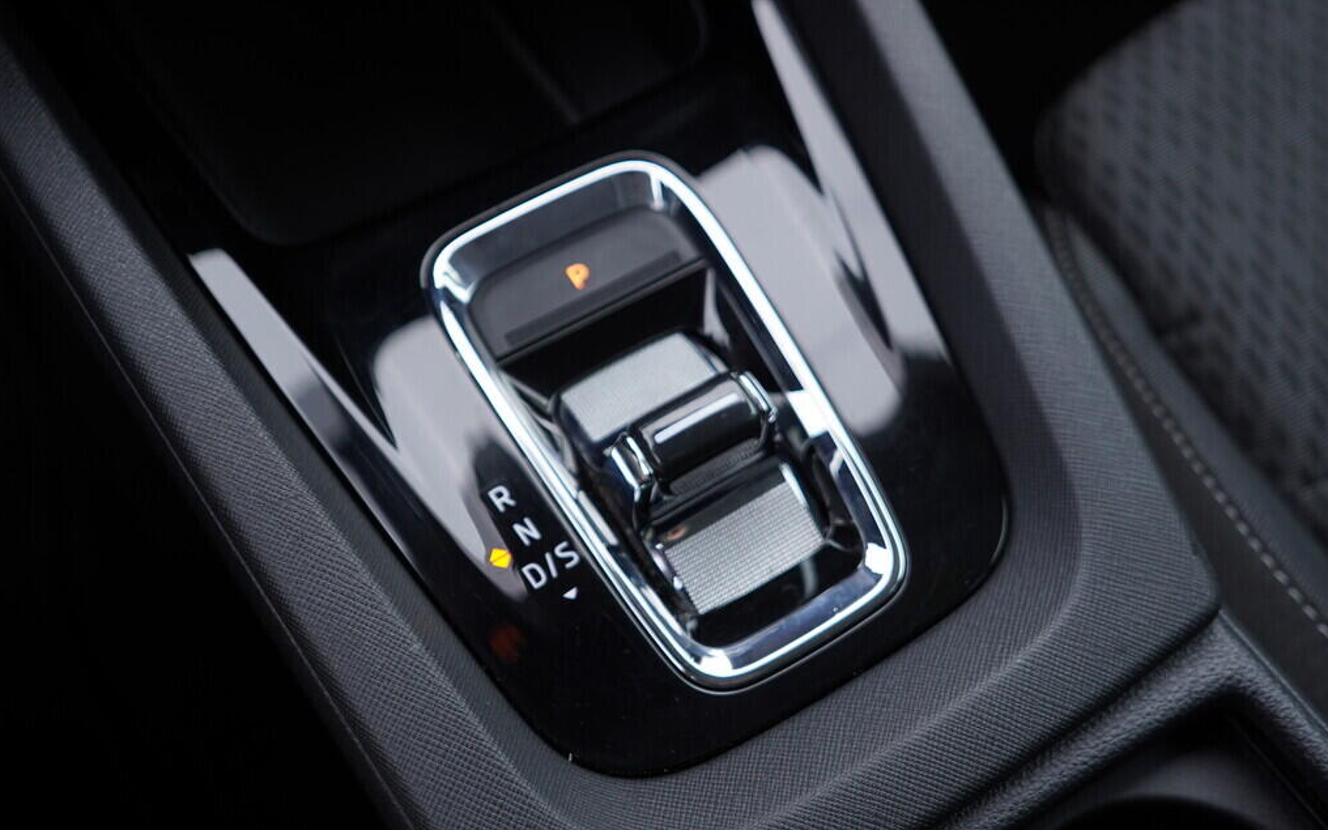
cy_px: 412
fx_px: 1339
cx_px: 664
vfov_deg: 34.4
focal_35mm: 37
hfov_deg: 52.7
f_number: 2.8
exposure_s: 1/40
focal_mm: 24
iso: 125
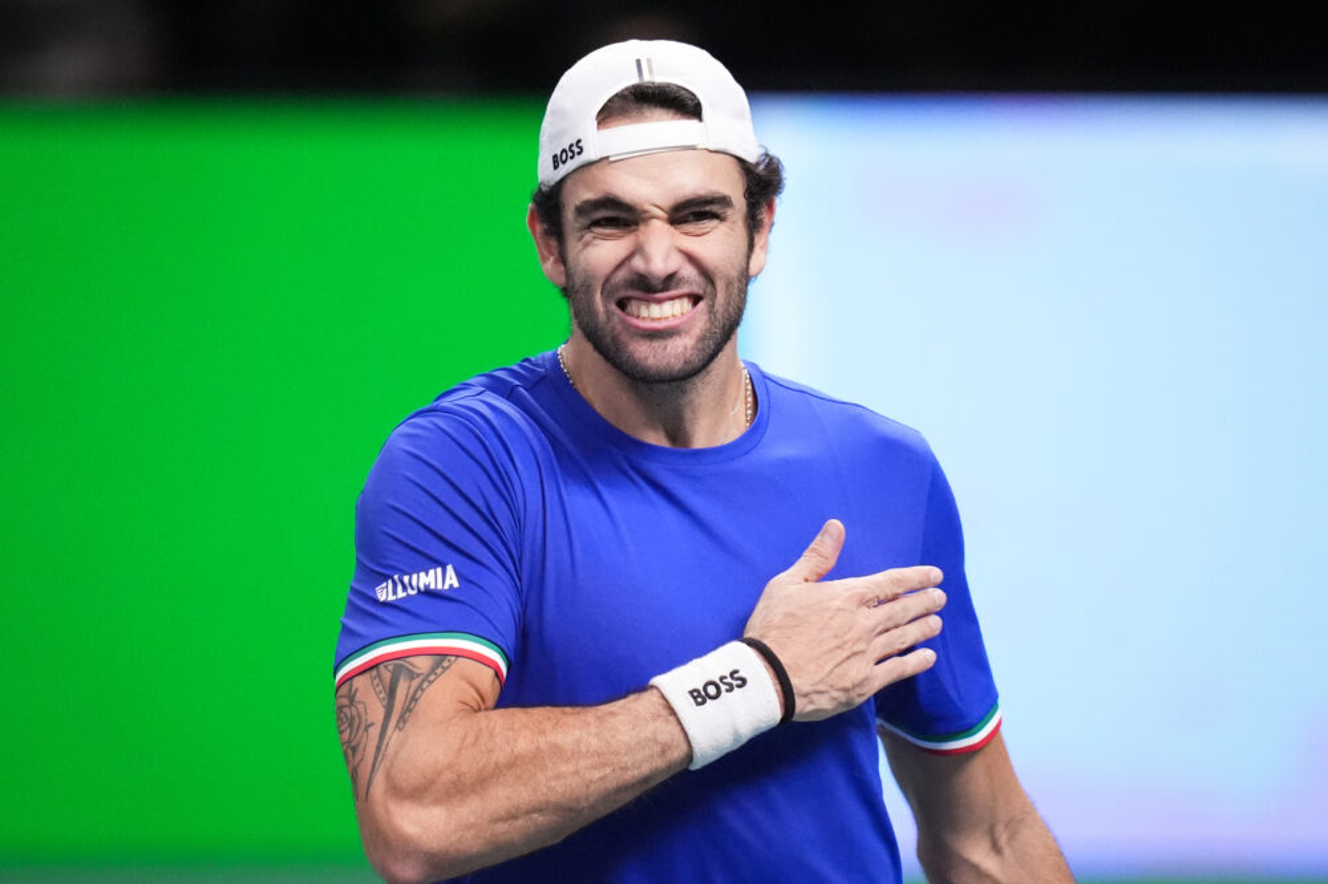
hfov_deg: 5.2
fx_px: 14750
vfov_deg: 3.4
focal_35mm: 400
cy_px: 442
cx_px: 664
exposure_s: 1/2500
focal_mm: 400
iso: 6400
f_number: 2.8
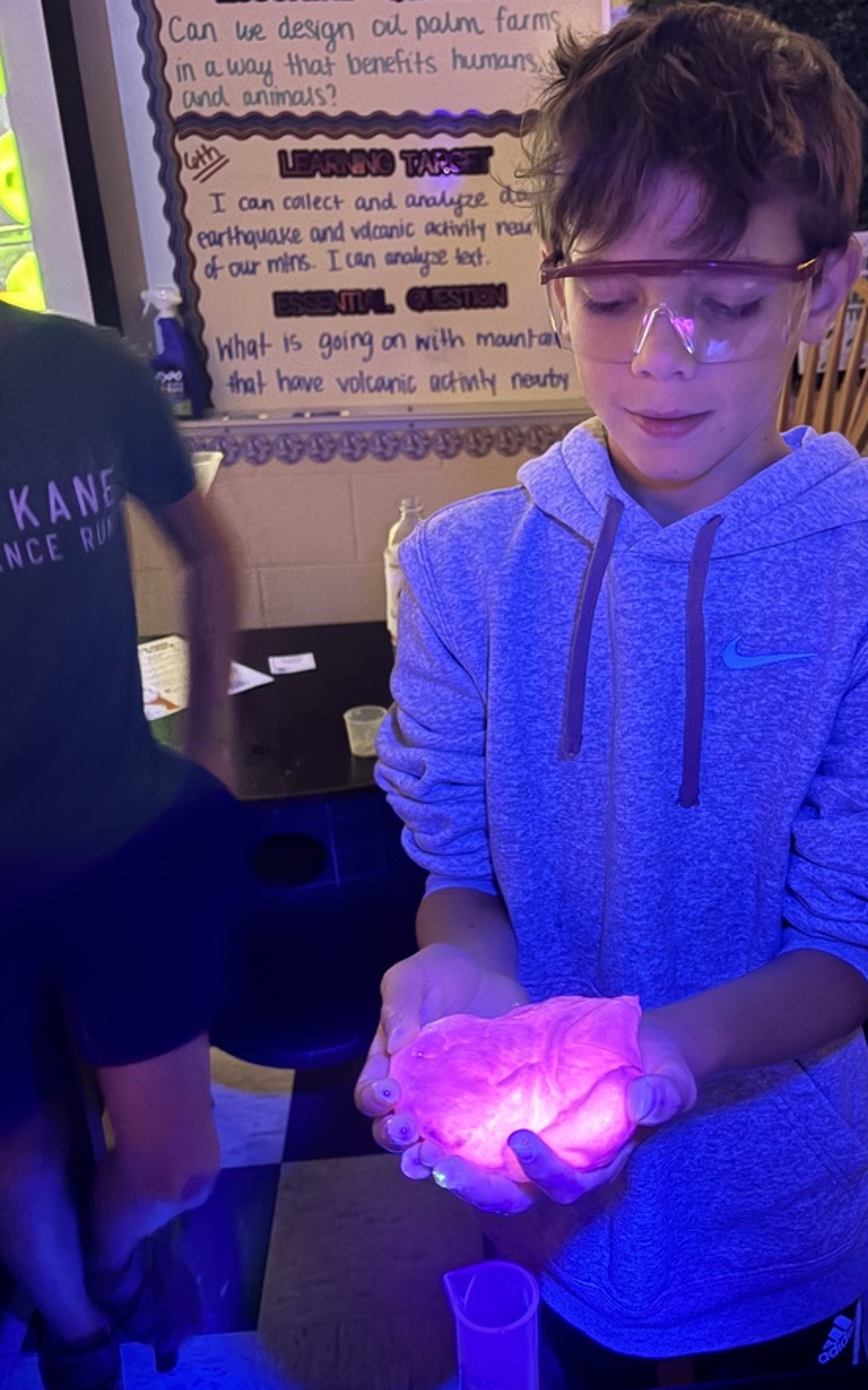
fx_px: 1212
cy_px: 709
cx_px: 556
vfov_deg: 59.7
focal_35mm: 32
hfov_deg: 39.1
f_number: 1.6
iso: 1000
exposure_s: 1/22
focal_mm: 5.96
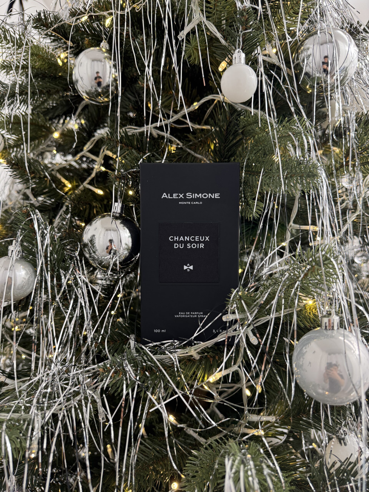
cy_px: 246
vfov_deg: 71.6
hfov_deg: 56.8
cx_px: 184
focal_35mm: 24
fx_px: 341
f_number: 1.78
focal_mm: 6.76
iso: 160
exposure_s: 1/86
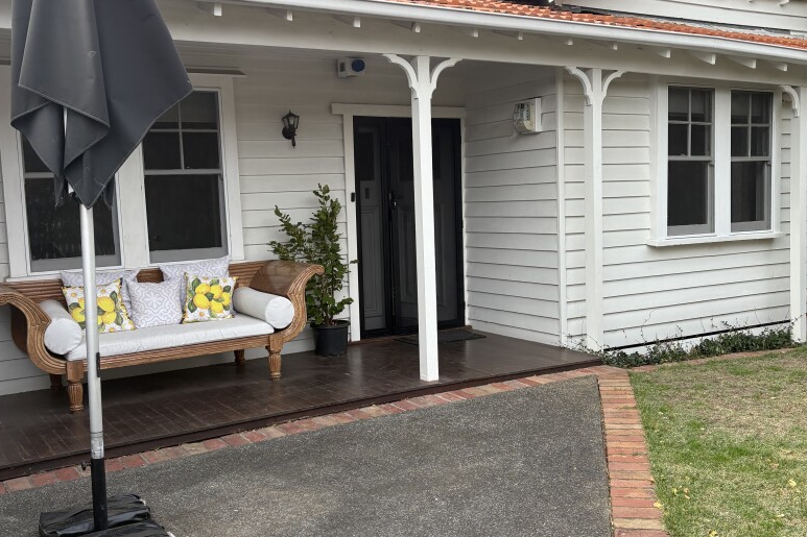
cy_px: 280
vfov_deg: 46.4
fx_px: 627
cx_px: 391
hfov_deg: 65.5
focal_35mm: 28
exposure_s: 1/731
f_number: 1.6
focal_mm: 5.96
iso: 64
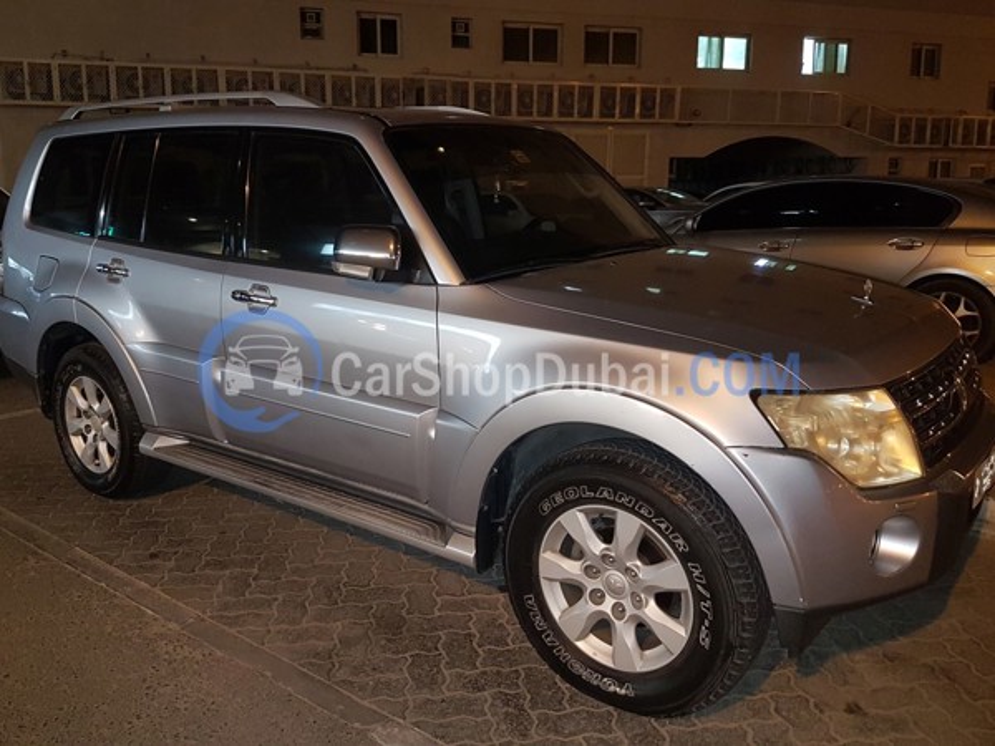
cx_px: 498
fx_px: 747
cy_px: 373
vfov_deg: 53.1
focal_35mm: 26
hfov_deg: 67.3
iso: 200
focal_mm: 4.2
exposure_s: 1/18
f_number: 1.7
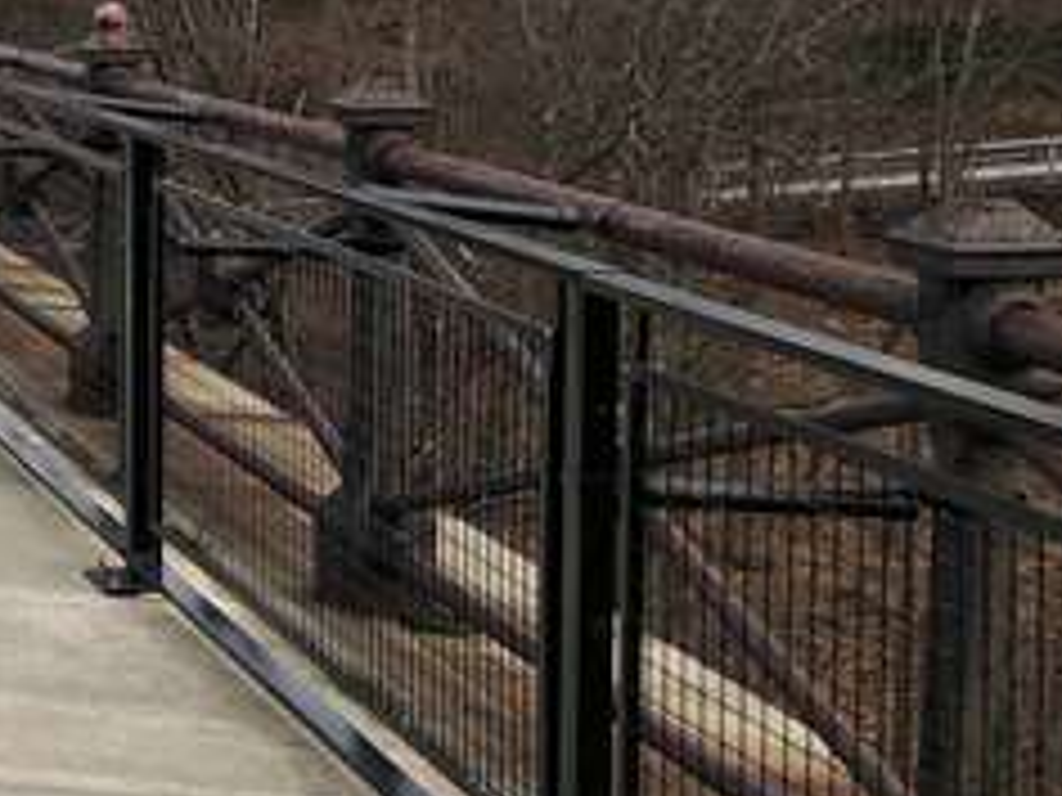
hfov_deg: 18.7
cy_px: 135
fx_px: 2792
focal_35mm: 91
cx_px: -594
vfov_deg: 16.1
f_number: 1.8
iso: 20
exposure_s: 1/1156
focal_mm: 3.99
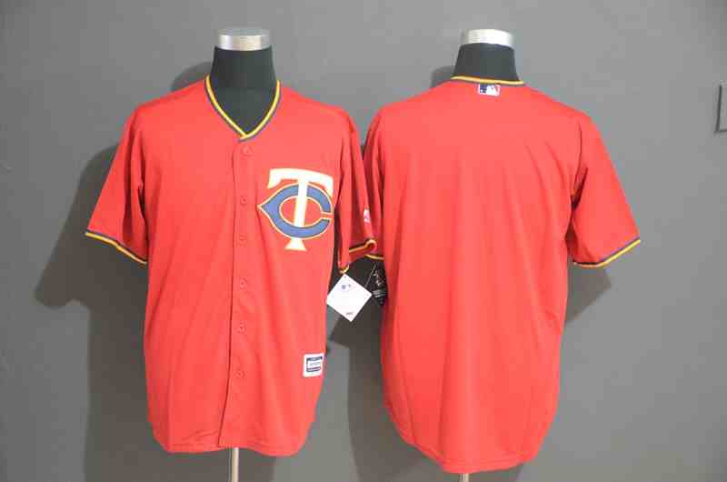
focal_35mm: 78
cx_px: 364
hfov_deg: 26.0
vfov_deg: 17.4
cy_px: 241
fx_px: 1572
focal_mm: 52
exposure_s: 1/10
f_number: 4.8
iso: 4000
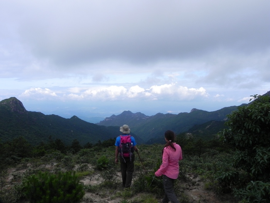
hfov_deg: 61.7
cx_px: 135
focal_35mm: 29
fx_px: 226
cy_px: 102
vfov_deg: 48.2
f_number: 7.1
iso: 160
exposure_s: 1/322
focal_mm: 5.2
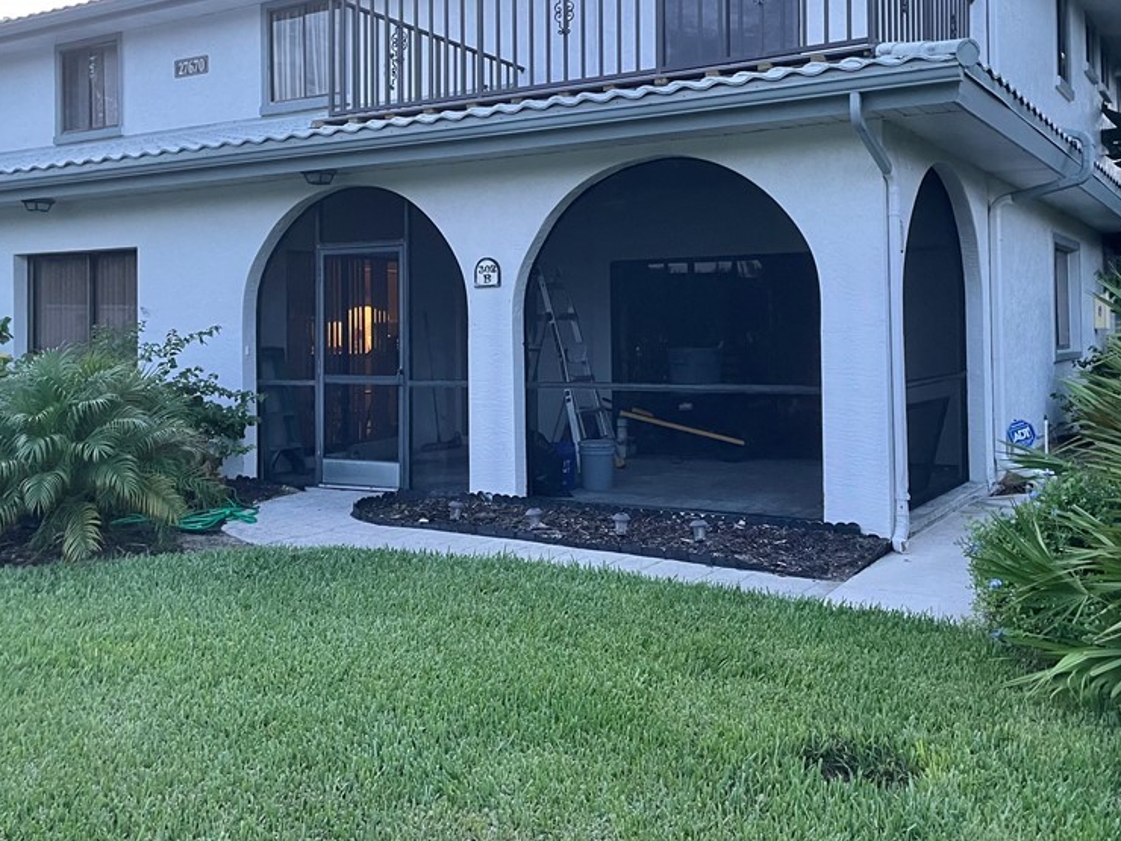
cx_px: 597
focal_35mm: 36
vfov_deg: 39.3
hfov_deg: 51.3
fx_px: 1166
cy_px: 291
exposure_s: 1/60
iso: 200
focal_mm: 4.2
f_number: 1.6
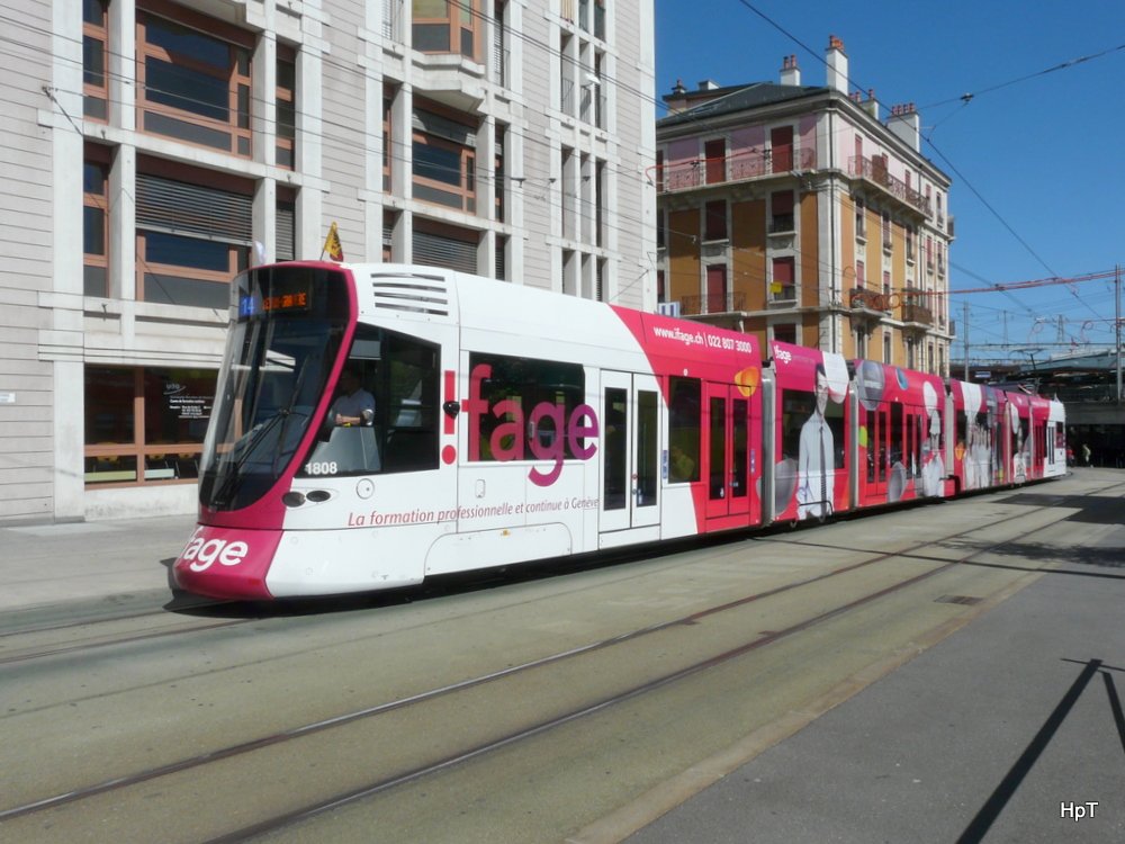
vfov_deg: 49.7
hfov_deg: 63.4
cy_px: 422
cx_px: 562
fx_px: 910
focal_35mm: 28
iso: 100
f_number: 8
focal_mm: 4.6
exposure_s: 1/500
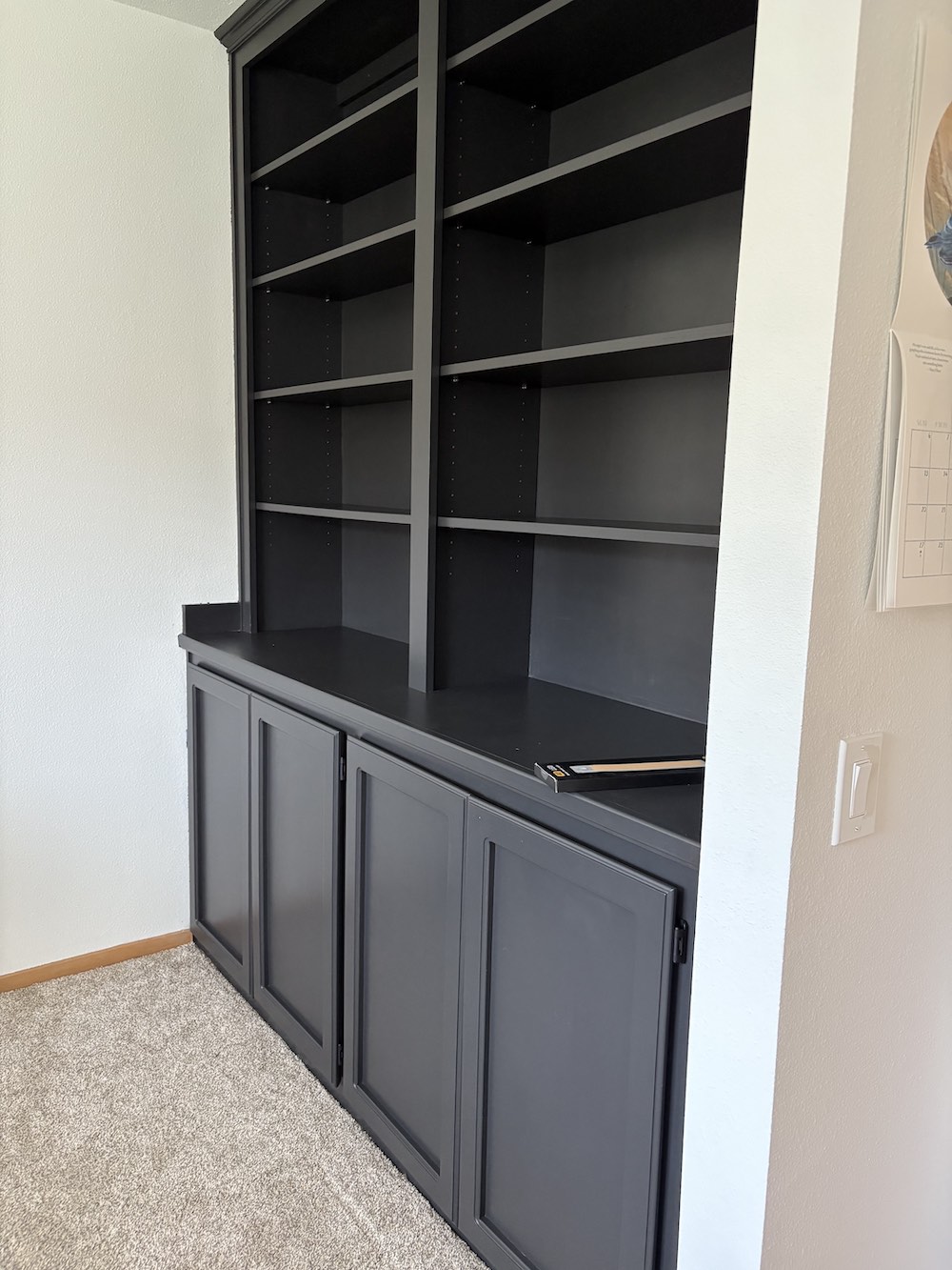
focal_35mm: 26
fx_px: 953
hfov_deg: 53.1
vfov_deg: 67.3
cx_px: 476
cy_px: 635
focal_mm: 5.96
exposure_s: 1/60
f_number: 1.6
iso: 250
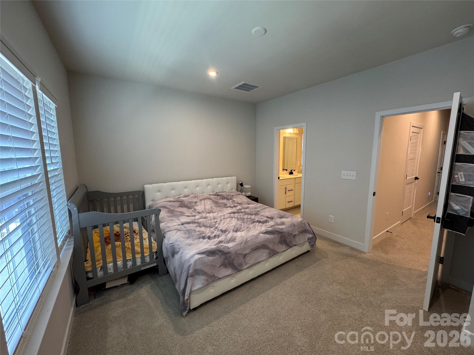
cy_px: 178
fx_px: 192
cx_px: 237
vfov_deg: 85.7
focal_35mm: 14
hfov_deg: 102.1
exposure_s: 1/60
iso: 160
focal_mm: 2.22
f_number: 2.2
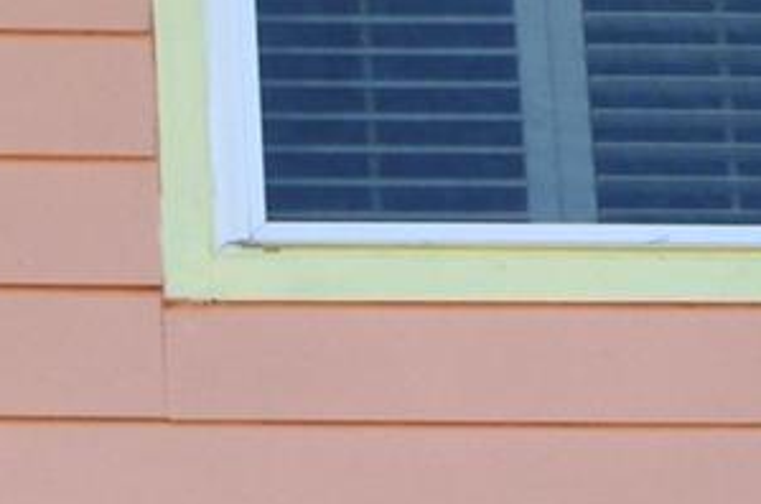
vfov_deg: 7.1
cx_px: -64
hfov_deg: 11.0
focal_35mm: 185
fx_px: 3902
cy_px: 1059
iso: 400
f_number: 10
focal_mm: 18
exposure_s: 1/320
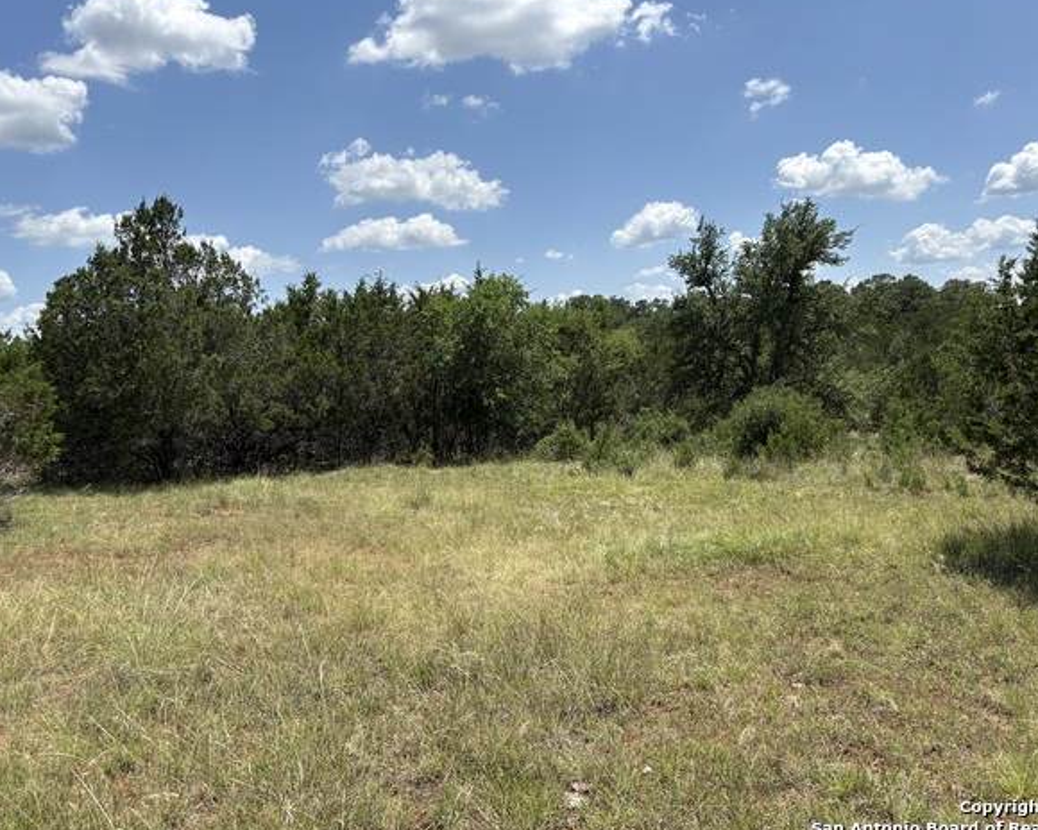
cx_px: 530
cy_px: 410
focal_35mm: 28
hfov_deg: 62.2
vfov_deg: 51.5
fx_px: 860
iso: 50
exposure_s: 1/3623
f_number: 1.6
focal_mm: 5.96
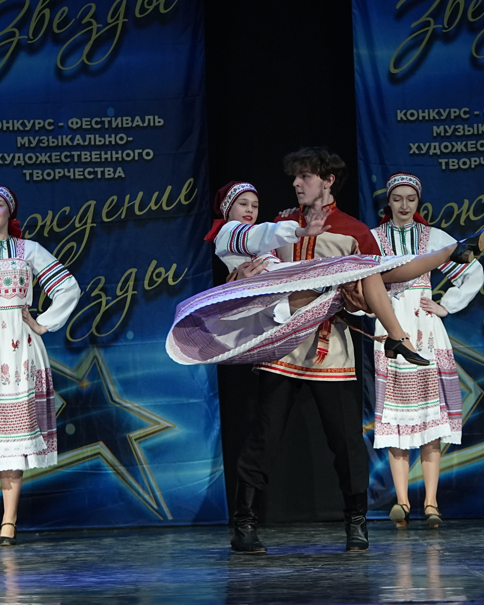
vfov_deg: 8.0
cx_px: 236
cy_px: 302
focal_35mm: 243
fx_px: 4351
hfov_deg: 6.4
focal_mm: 115
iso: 2000
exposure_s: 1/400
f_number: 2.8
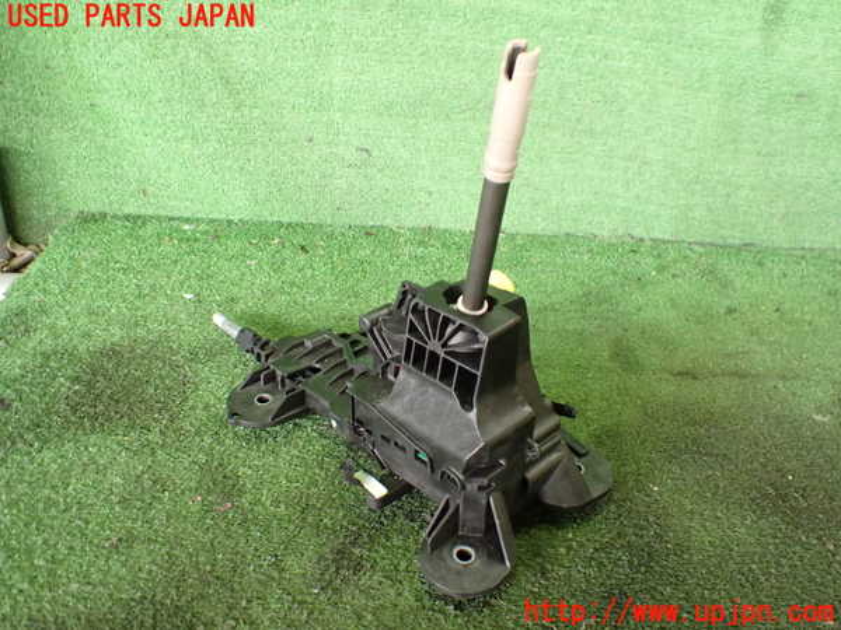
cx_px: 420
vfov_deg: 46.8
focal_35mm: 30
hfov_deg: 60.0
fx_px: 729
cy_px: 315
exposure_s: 1/80
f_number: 2.3
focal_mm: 5.4
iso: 800
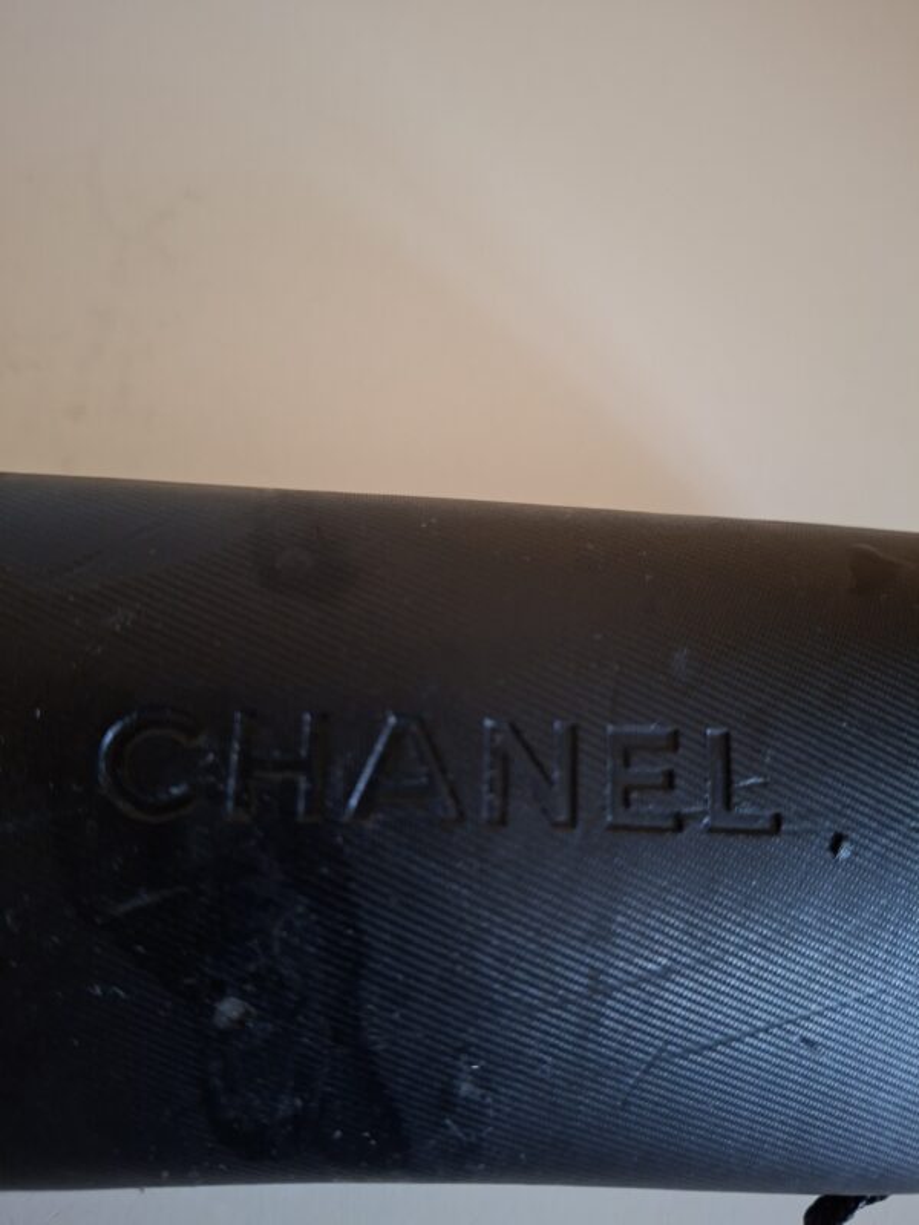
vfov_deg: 73.9
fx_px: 814
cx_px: 460
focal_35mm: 23
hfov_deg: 58.9
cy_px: 612
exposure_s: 1/20
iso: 800
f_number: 1.8
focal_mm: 5.54
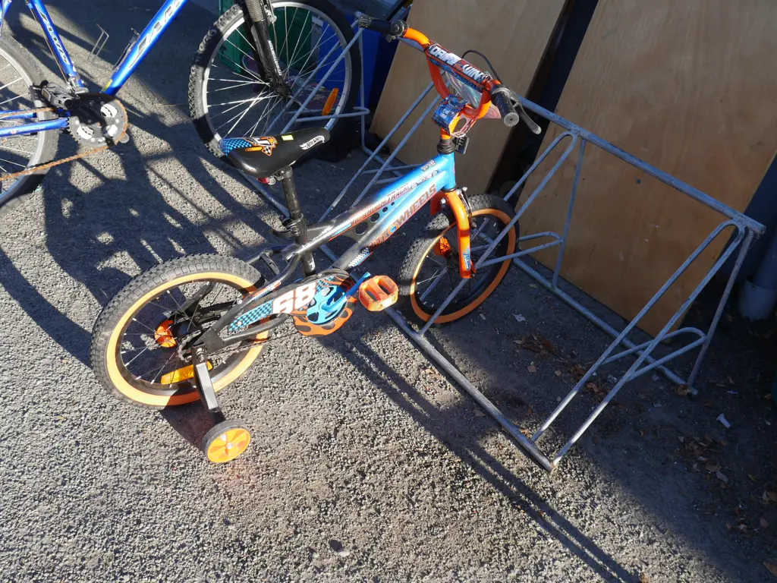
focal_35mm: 32
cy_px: 292
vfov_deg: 44.2
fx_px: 718
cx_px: 388
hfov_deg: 56.8
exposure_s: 1/200
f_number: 5.6
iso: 200
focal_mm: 16
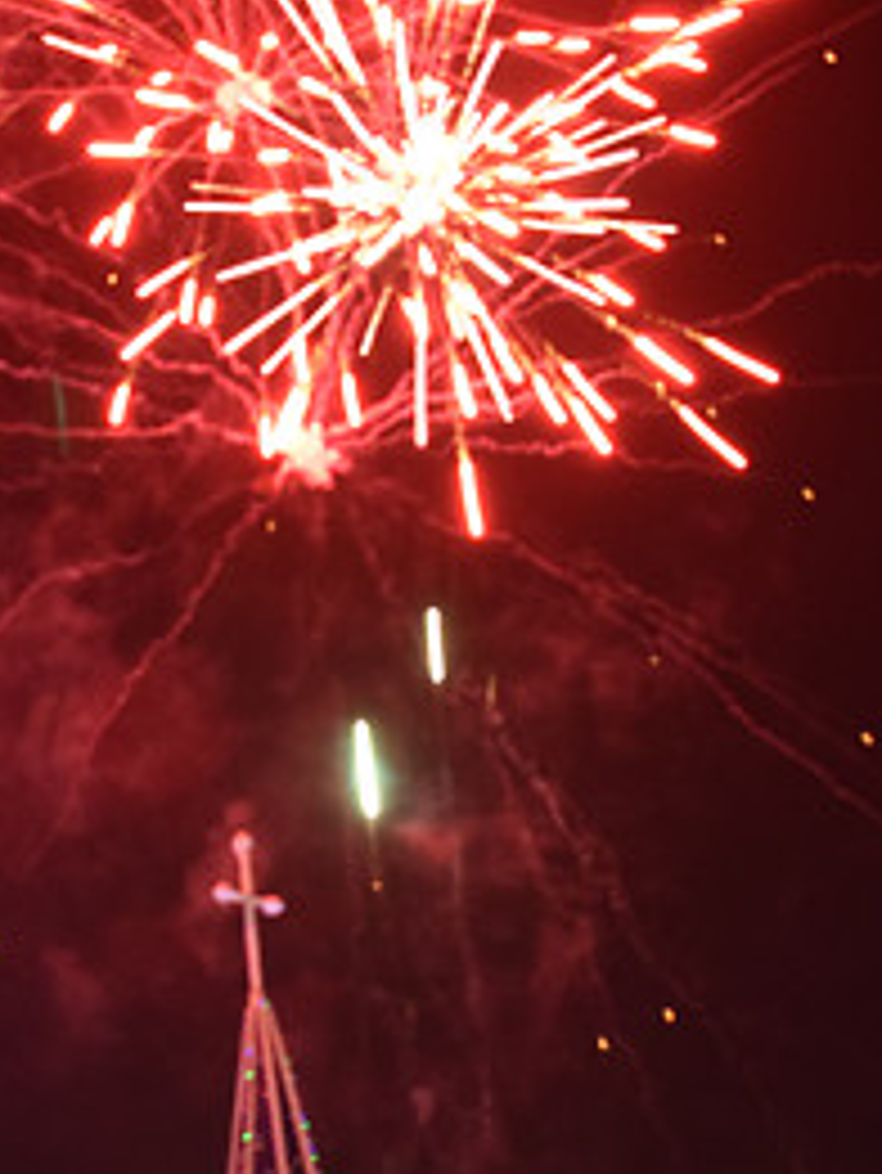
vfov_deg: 18.5
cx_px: 202
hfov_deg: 13.9
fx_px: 3598
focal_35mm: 106
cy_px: 591
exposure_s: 1/15
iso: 1600
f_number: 4.2
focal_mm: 30
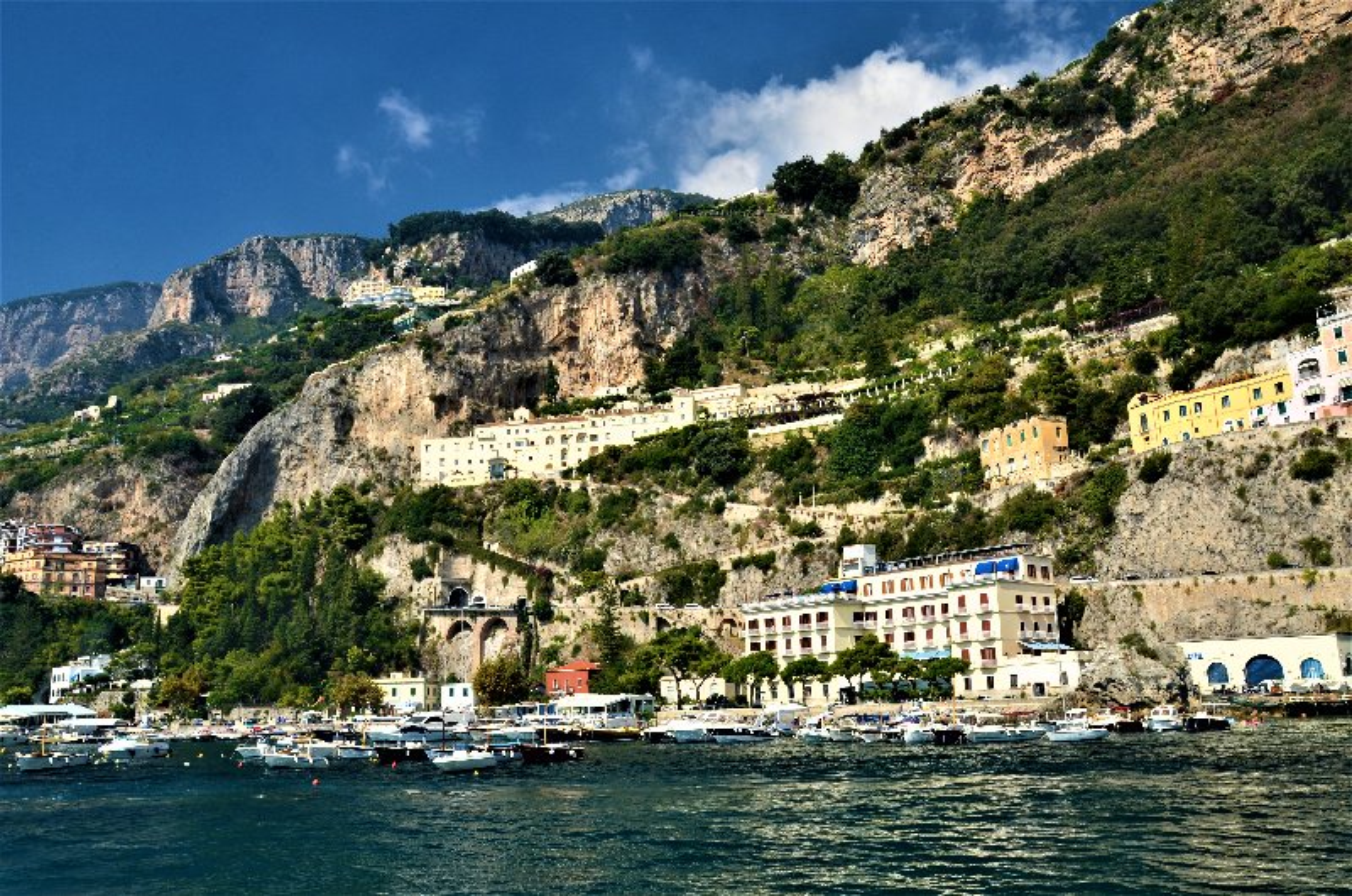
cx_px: 676
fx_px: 1181
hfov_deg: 59.6
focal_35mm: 32
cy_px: 448
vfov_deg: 41.5
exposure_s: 1/125
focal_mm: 21
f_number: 11
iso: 200
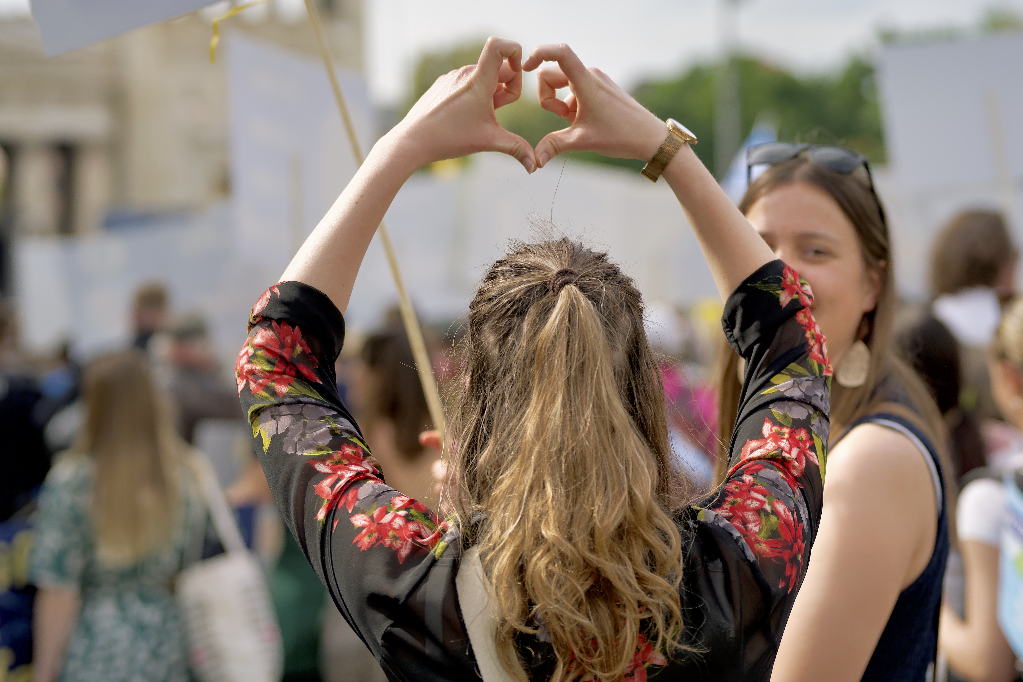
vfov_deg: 12.5
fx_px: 3097
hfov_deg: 18.7
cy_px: 216
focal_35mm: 109
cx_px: 630
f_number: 2.5
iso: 100
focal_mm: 70
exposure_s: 1/2000
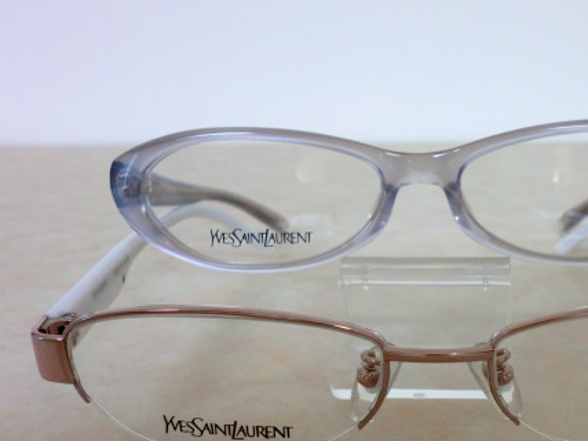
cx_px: 419
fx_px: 815
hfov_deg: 38.9
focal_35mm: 48
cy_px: 302
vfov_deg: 30.0
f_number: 3.5
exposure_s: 1/60
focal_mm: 5.8
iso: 200
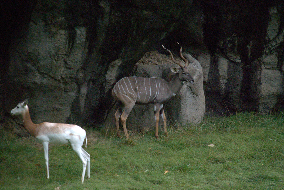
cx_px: 142
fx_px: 2370
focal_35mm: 300
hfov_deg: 6.9
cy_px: 95
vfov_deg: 4.6
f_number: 6.3
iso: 3200
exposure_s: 1/400
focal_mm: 200
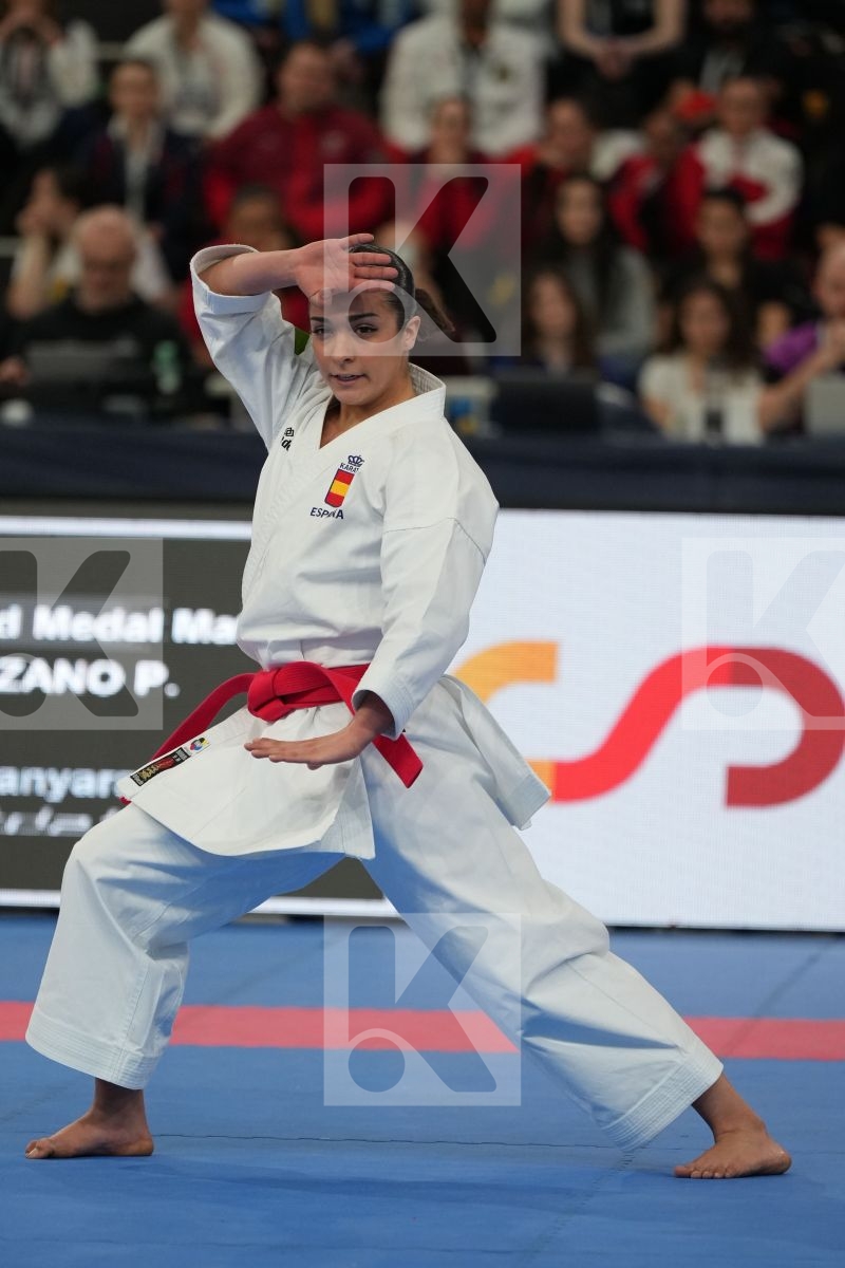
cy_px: 634
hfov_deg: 5.1
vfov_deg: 7.6
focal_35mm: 270
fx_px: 9506
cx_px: 422
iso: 1600
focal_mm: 180
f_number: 2.8
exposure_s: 1/1000
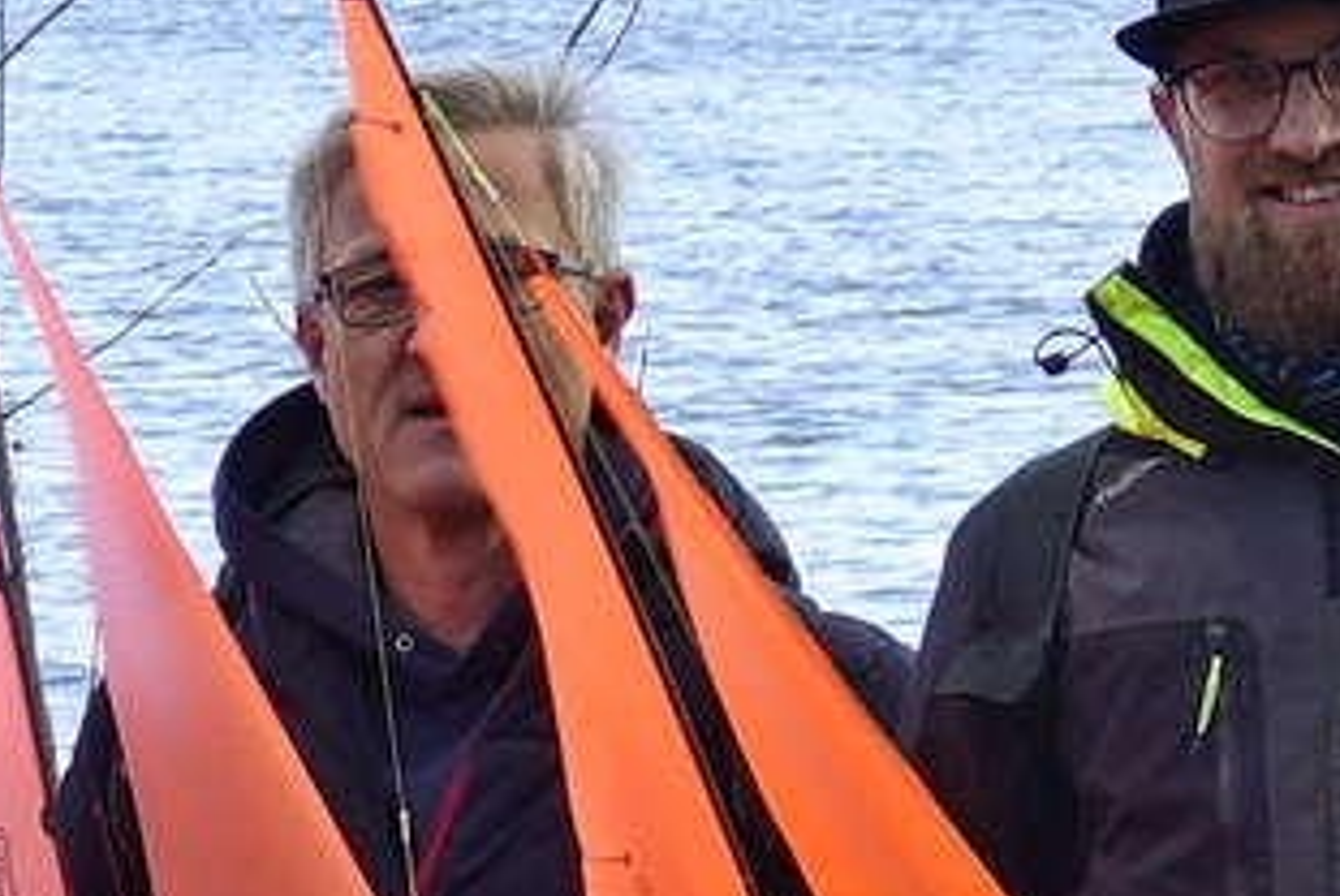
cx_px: 625
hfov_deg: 4.4
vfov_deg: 2.9
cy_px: 1409
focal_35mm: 470
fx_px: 17510
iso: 100
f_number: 3.5
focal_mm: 22.19
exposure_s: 1/200
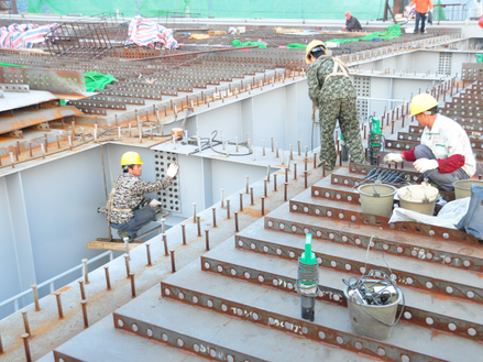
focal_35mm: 48
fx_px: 663
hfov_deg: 39.9
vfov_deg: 30.5
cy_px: 182
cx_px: 274
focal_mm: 29
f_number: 6.3
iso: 800
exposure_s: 1/15
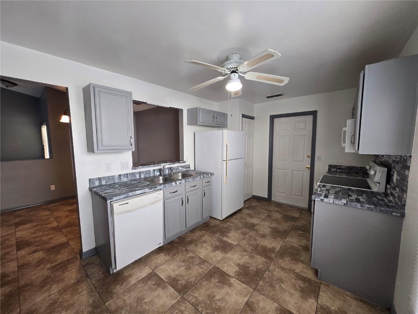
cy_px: 157
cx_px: 209
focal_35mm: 13
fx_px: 157
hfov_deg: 106.2
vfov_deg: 89.9
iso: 100
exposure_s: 1/60
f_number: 2.2
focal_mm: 1.7
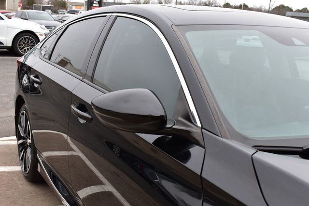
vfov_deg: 29.8
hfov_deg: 43.6
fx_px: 386
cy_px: 103
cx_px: 154
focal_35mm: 45
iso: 400
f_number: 9
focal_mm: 30
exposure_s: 1/100
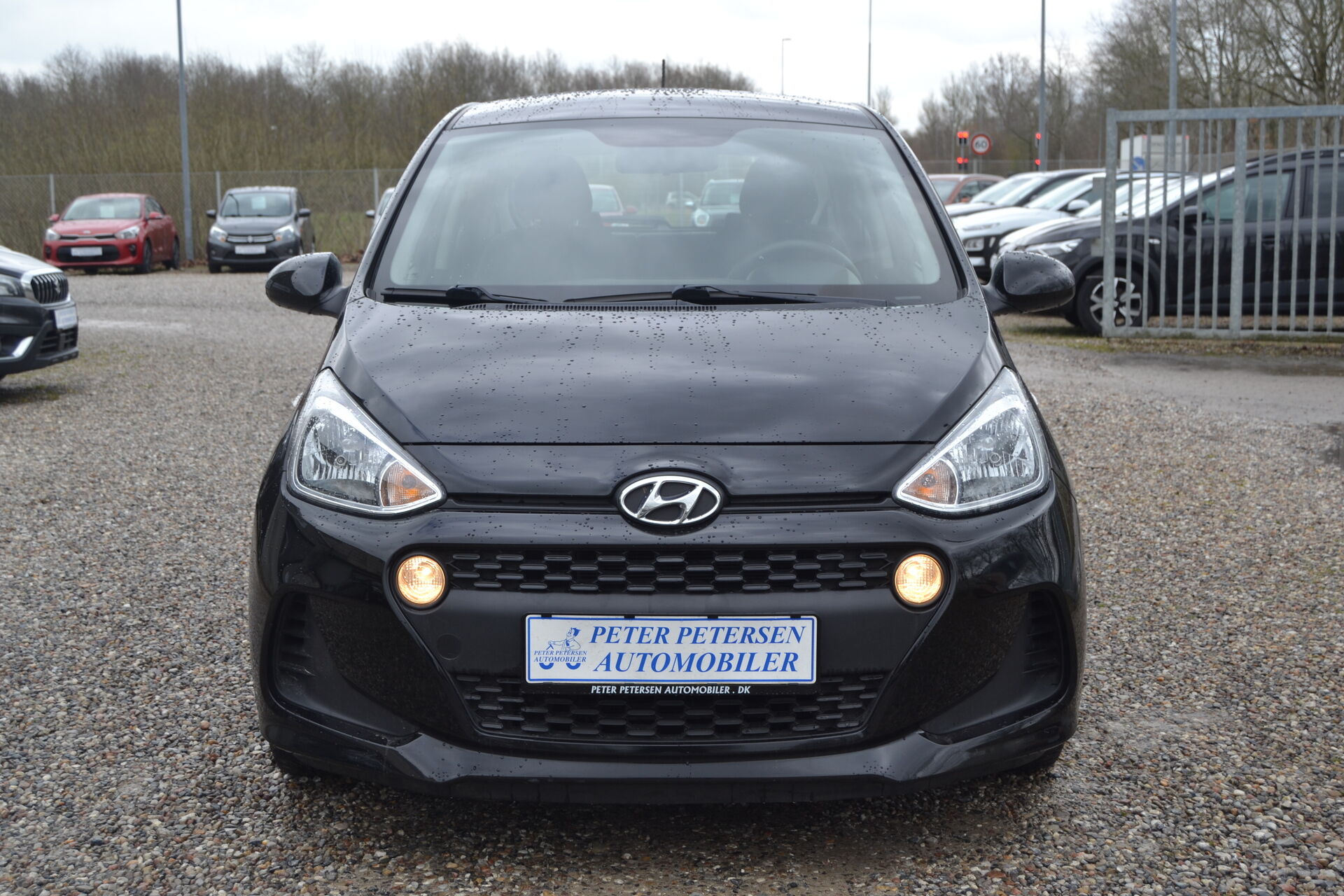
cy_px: 448
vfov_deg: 28.9
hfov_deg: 42.3
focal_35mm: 46
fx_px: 1736
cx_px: 672
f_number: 6.3
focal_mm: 31
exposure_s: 1/160
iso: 100
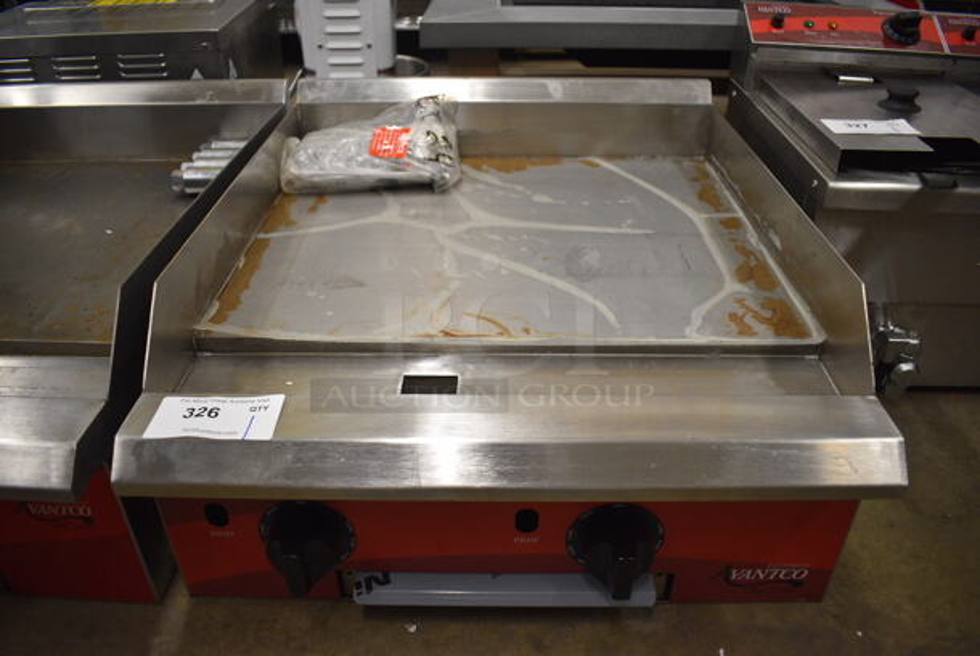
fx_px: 736
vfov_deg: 48.0
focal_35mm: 27
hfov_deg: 67.3
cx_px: 490
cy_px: 328
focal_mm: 18
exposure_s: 1/125
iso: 800
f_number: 3.5
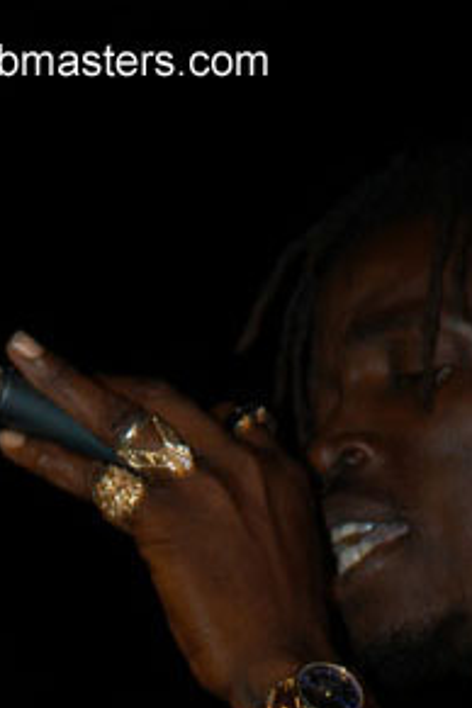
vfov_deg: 6.9
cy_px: 785
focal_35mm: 296
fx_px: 5824
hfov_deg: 4.6
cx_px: 212
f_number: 5
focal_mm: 85
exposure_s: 1/60
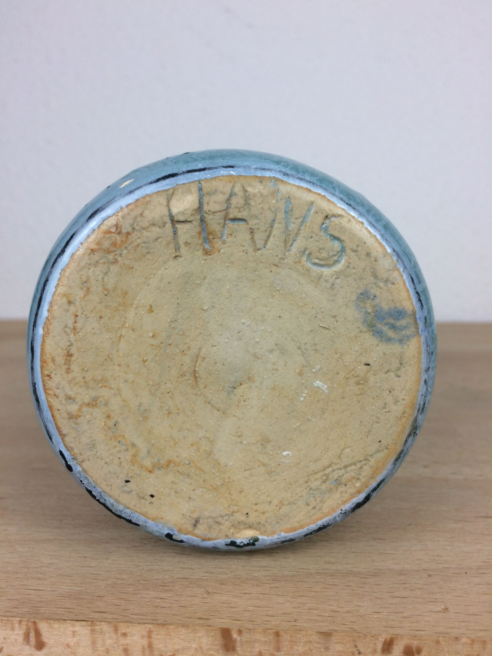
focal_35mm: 29
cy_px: 328
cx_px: 246
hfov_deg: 48.2
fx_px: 550
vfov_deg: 61.7
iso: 40
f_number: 2.2
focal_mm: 4.15
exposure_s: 1/100
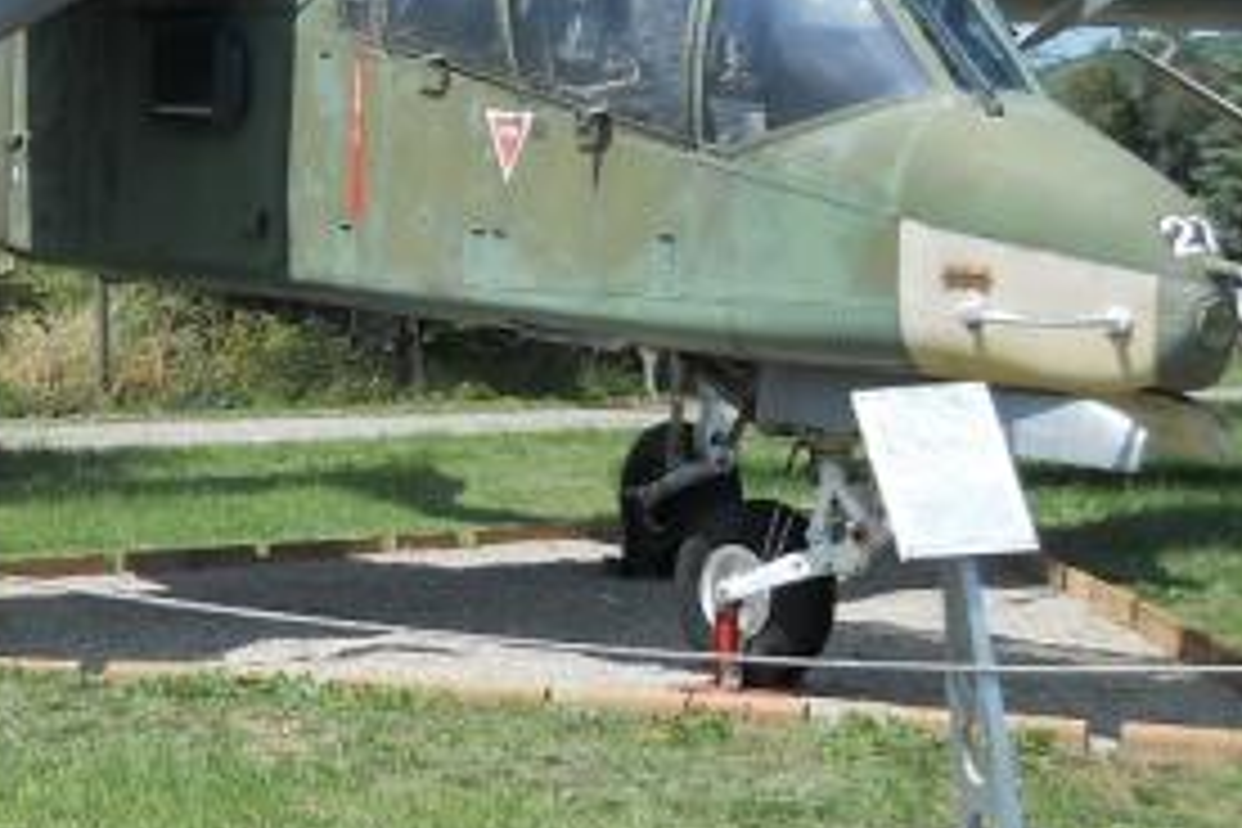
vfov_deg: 13.8
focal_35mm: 99
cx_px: 104
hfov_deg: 20.2
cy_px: 238
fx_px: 3415
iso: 80
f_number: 5.5
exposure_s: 1/320
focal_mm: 6.72
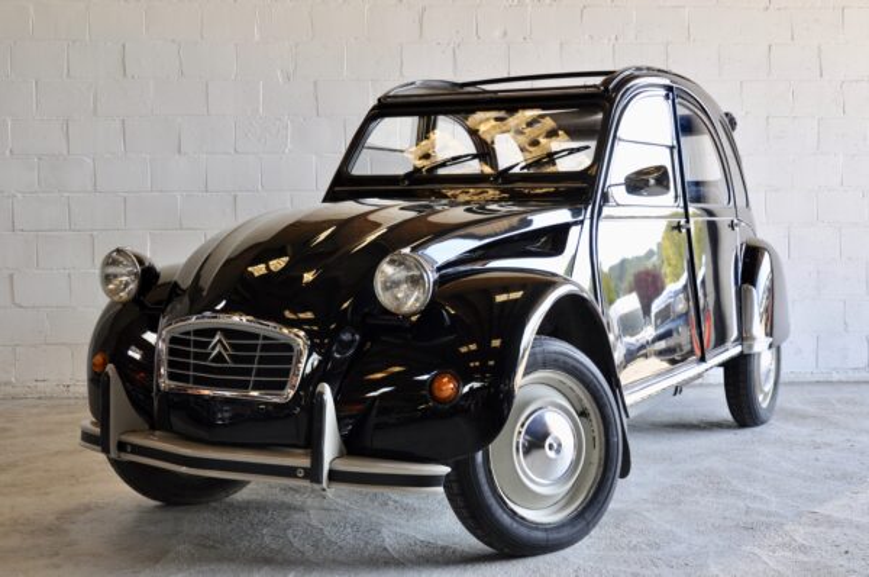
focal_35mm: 45
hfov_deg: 43.7
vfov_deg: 29.8
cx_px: 434
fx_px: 1084
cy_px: 288
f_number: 4.5
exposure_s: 1/80
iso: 400
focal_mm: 30
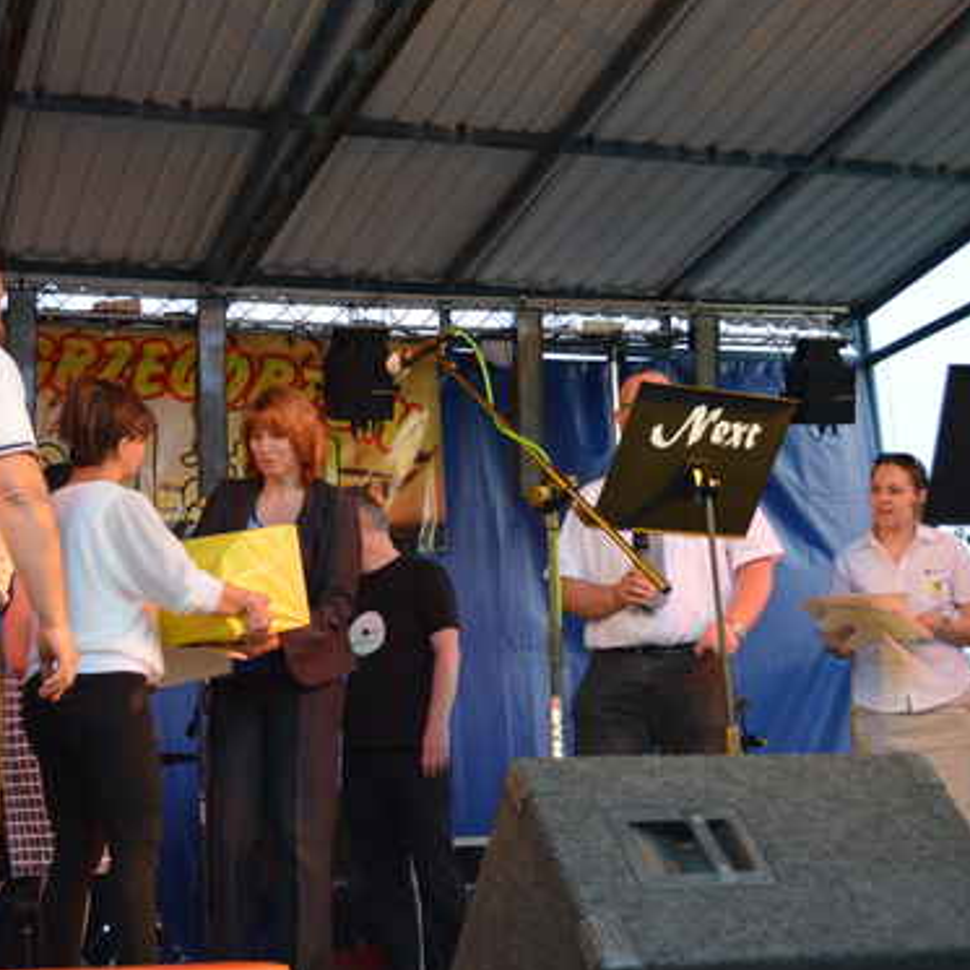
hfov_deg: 29.5
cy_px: 490
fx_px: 1839
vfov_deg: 29.6
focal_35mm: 58
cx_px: 390
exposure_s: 1/50
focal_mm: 28
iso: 400
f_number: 4.5
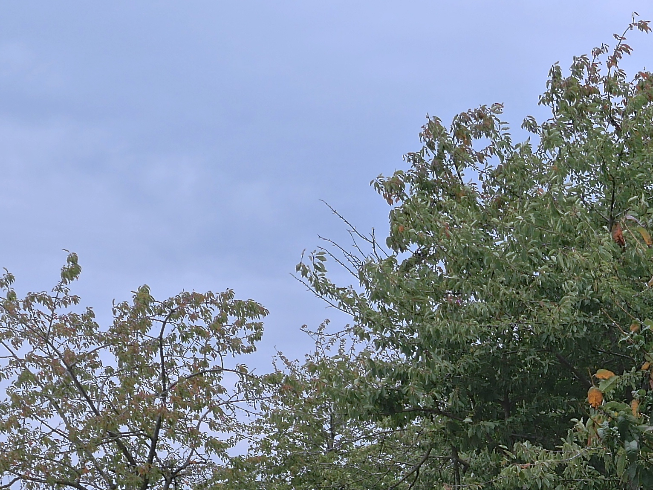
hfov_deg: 18.8
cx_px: 651
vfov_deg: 13.6
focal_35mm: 102
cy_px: 736
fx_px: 1924
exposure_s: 1/250
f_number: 5.6
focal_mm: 14.9
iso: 200
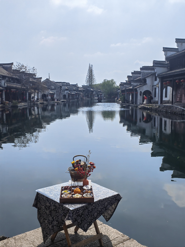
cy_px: 124
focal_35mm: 36
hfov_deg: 39.7
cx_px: 92
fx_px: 257
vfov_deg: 51.4
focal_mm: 5.54
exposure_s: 1/10000
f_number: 1.8
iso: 50
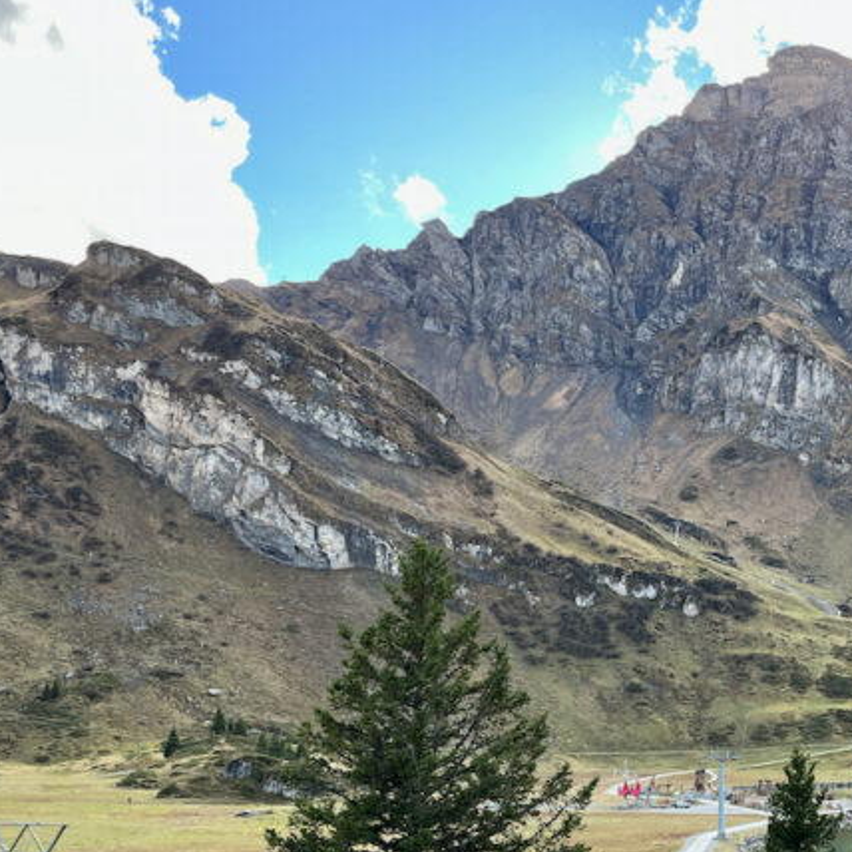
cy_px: 647
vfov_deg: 30.5
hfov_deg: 29.9
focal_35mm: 55
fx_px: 1532
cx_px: 750
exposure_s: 1/393
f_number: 1.6
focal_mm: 5.1
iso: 50
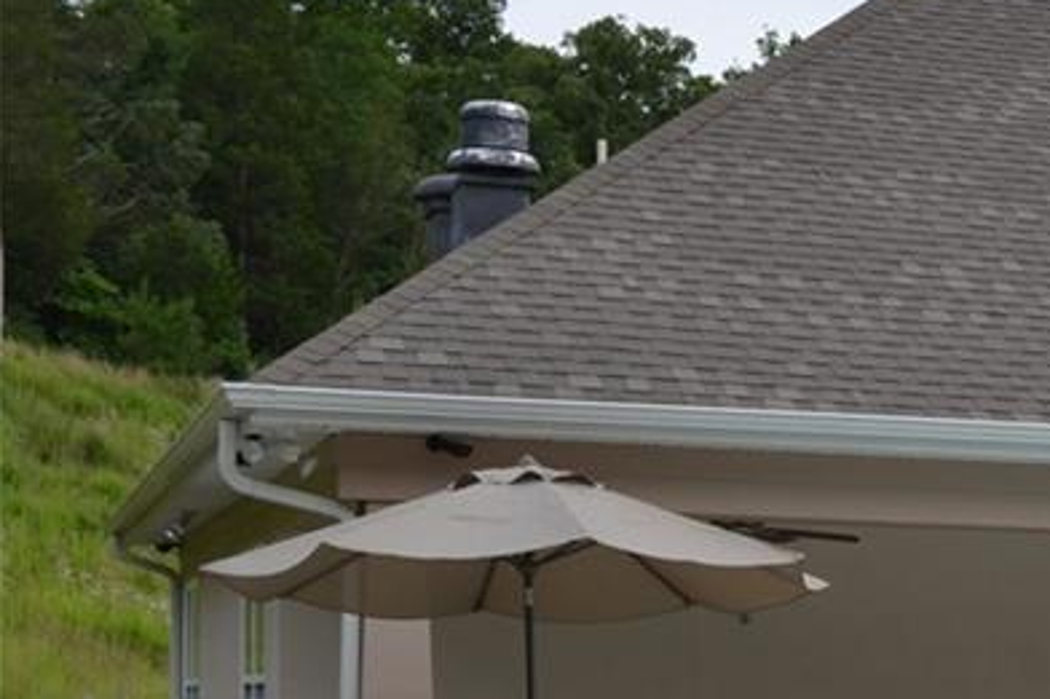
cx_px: 1369
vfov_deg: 14.2
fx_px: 2740
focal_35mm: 94
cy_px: 755
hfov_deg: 19.9
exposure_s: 1/200
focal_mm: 24
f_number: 7.1
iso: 100
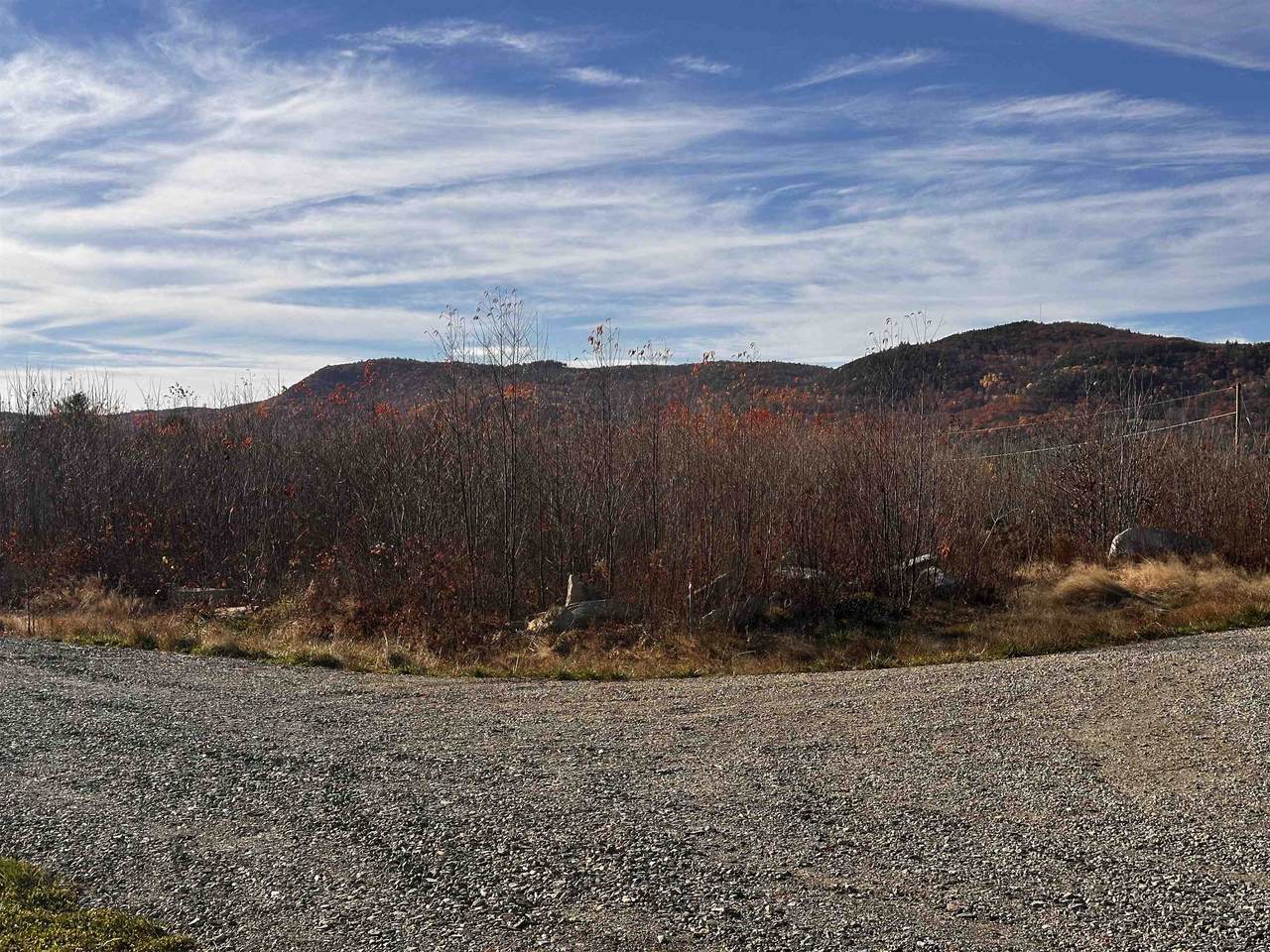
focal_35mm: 48
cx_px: 635
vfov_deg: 30.3
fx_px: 1761
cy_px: 476
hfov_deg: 39.7
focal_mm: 6.86
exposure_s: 1/5882
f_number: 1.78
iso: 64
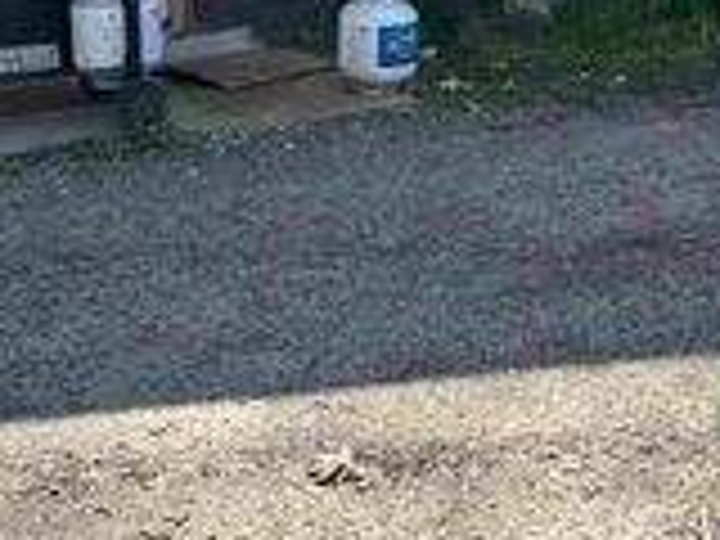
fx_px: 1560
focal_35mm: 75
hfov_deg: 25.7
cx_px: 540
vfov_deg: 18.7
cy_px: -79
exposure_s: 1/663
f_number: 1.78
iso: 80
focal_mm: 6.86
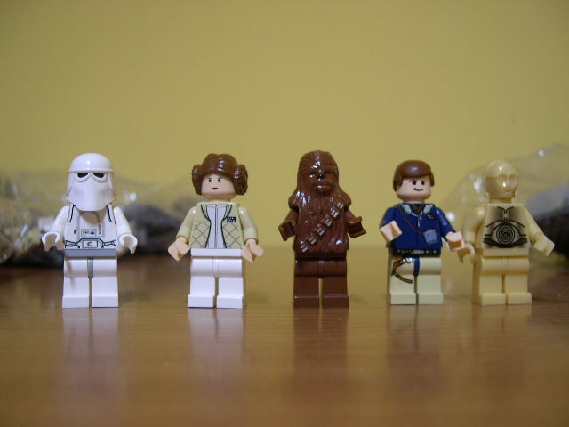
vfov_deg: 37.7
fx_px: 625
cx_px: 284
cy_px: 214
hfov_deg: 49.0
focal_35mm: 38
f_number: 2.8
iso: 100
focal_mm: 8
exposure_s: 1/6
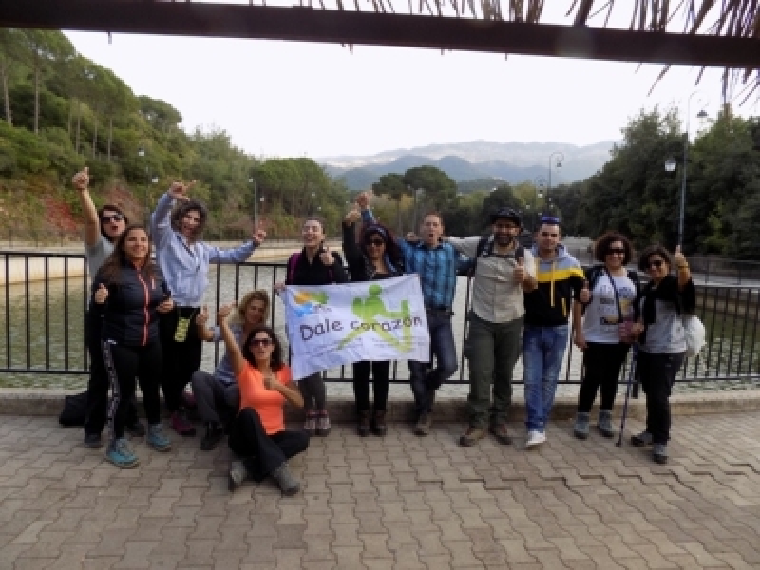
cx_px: 380
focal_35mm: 23
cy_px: 285
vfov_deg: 58.9
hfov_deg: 73.9
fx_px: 505
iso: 80
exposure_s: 1/200
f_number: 3.1
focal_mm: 4
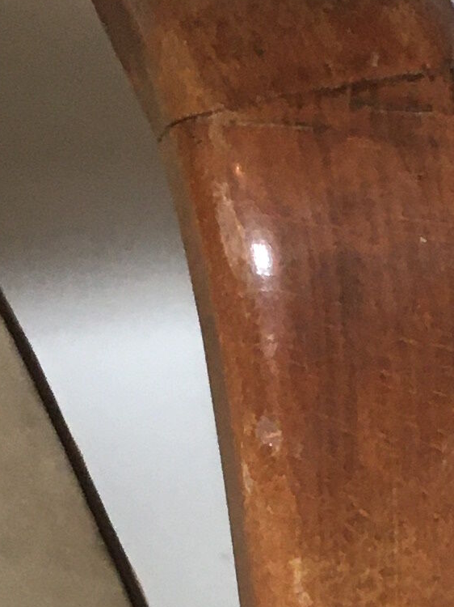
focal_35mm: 156
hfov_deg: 9.3
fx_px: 2730
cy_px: 766
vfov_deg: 12.3
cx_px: 648
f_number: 2.2
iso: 50
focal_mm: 4.15
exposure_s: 1/33
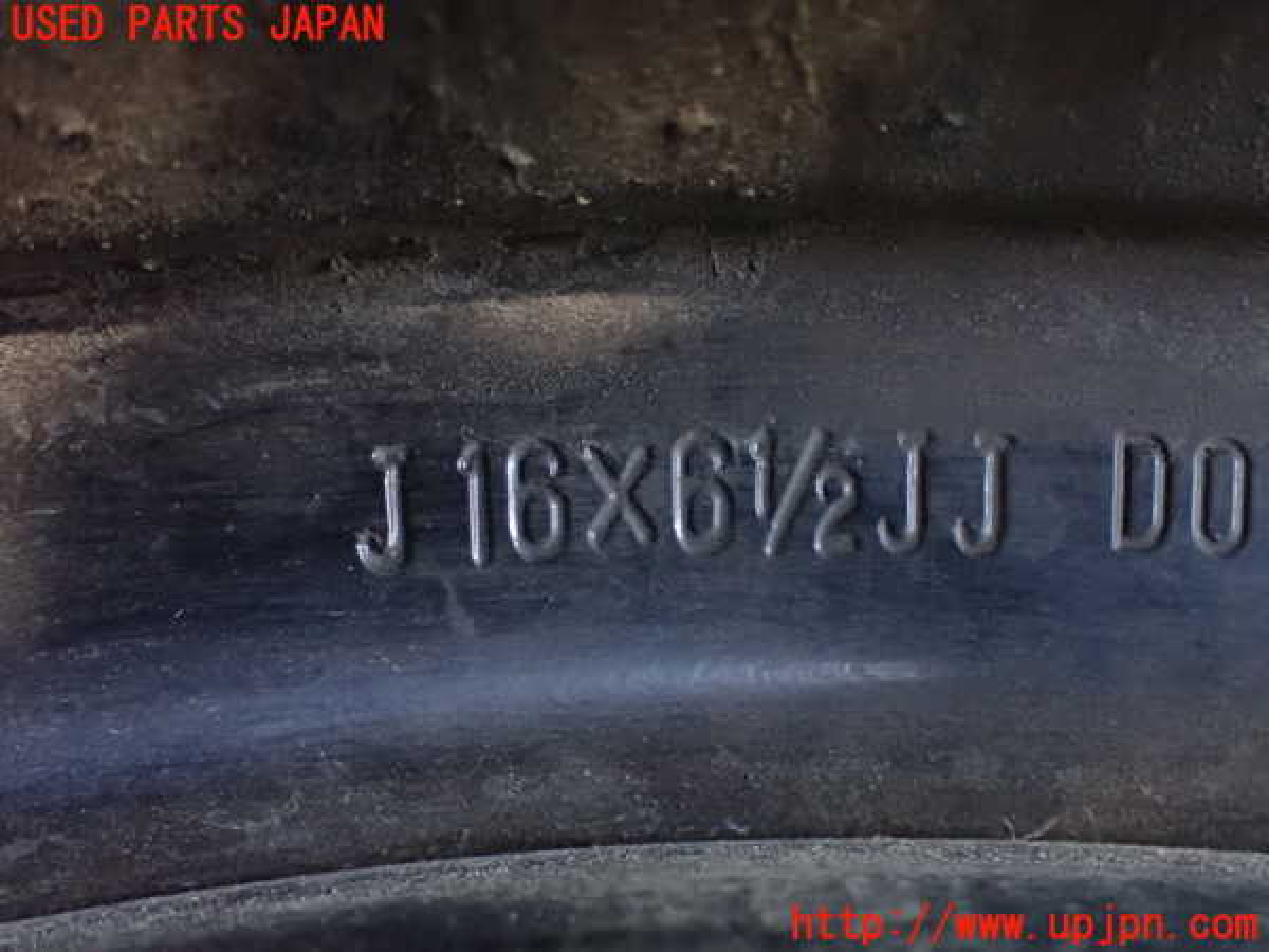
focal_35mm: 54
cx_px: 634
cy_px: 476
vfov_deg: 27.0
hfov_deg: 35.5
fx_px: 1980
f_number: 3.3
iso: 1600
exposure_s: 1/25
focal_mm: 9.65
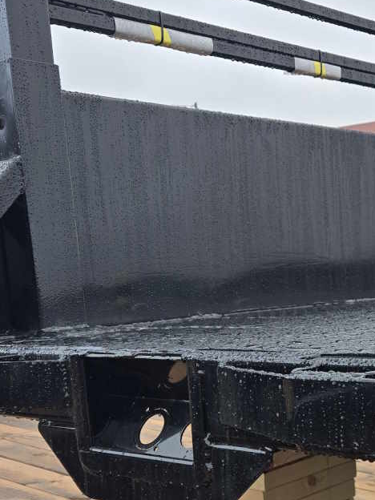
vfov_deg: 32.0
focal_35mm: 59
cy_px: 386
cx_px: 327
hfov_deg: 24.2
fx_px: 852
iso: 50
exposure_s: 1/180
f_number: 1.8
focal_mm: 5.4
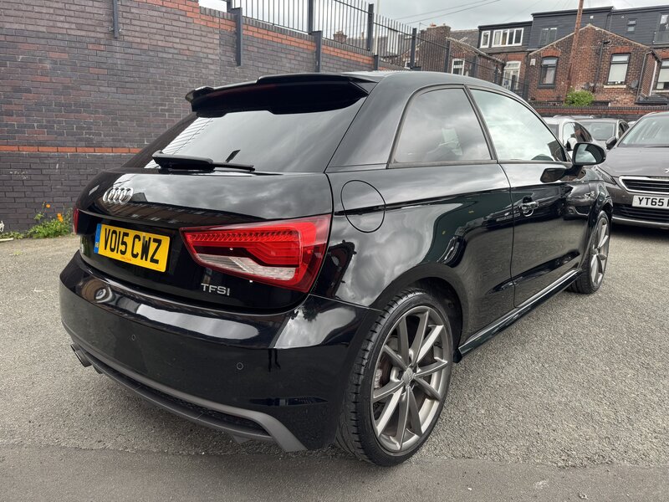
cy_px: 251
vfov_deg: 56.8
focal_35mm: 24
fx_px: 464
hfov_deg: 71.6
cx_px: 334
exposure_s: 1/121
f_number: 1.78
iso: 64
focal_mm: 6.76
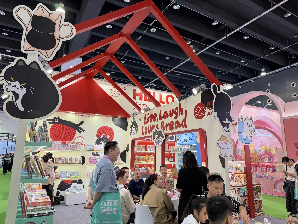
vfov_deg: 56.8
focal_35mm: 24
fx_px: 207
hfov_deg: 71.6
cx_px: 149
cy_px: 112
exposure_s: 1/100
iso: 64
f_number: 1.78
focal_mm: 6.76
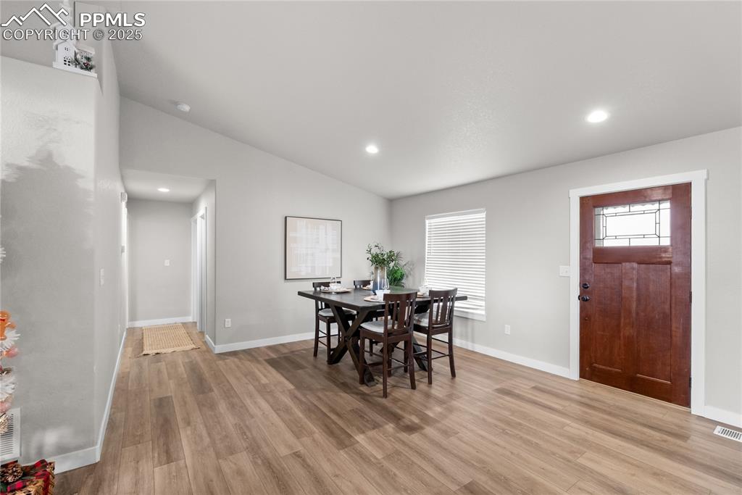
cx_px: 371
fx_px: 330
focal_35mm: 16
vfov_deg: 73.8
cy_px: 248
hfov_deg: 96.7
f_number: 5.6
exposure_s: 1/30
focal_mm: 16
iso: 1600
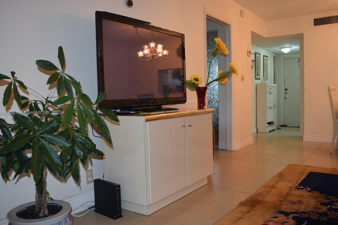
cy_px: 113
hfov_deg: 58.7
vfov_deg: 41.1
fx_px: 300
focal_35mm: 32
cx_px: 170
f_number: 4
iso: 800
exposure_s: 1/60
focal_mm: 20
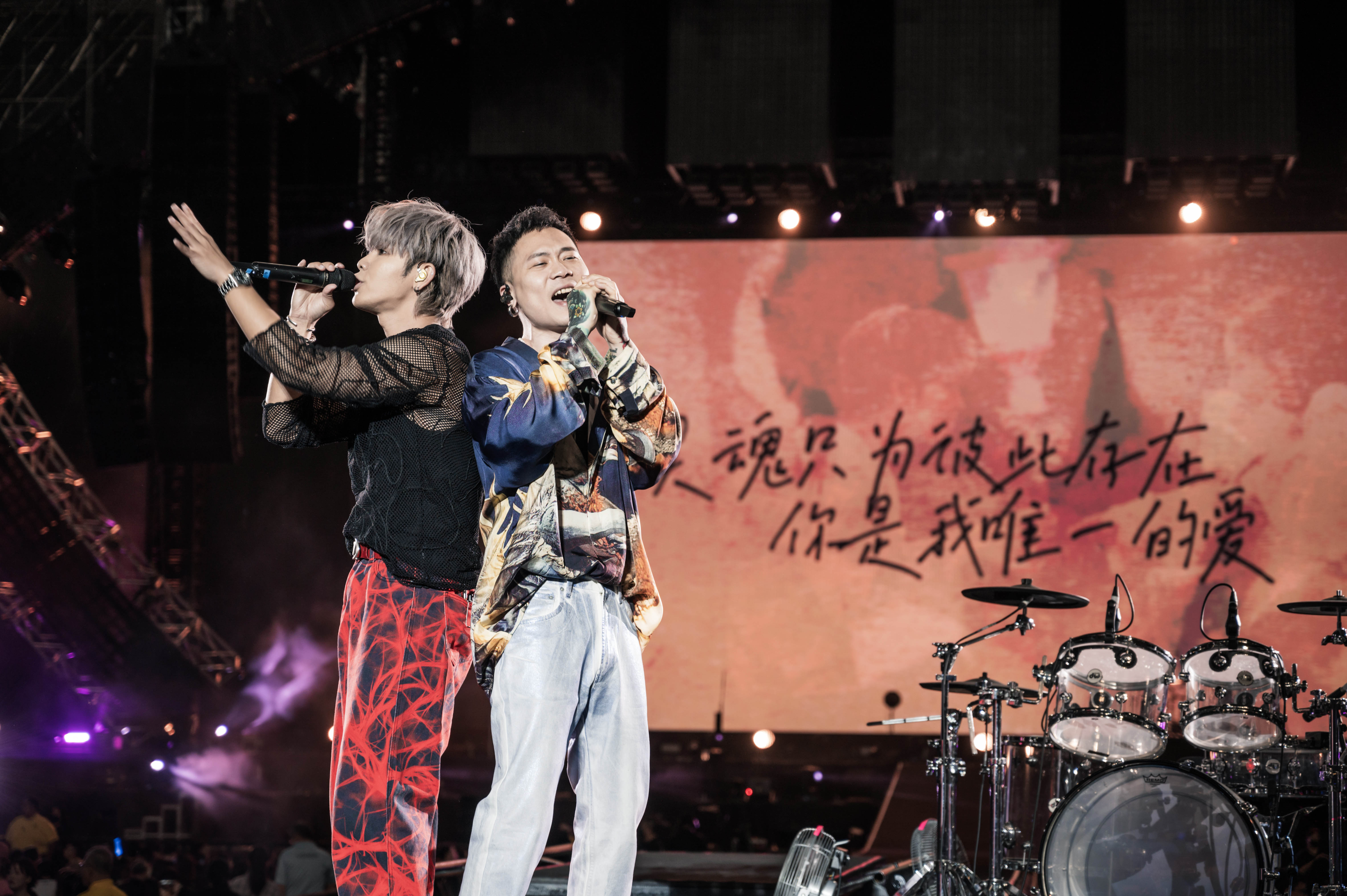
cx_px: 674
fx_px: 2617
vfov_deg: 19.4
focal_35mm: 70
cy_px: 448
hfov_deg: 28.9
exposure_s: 1/160
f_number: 4
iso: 400
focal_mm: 70
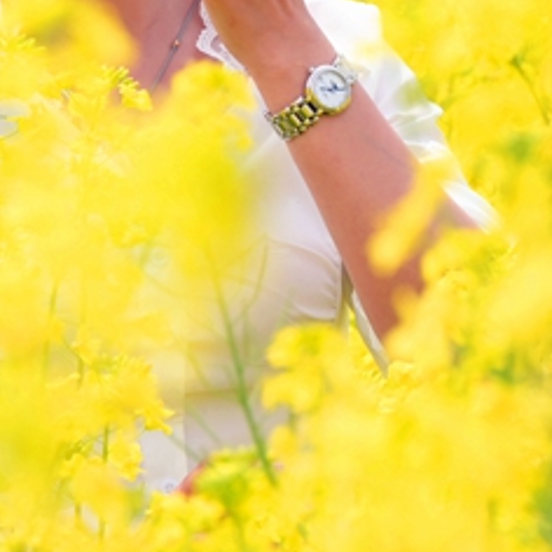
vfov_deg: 3.7
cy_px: 2
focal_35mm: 468
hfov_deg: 3.7
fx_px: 8443
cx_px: 312
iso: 250
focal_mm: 150
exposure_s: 1/400
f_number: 6.3
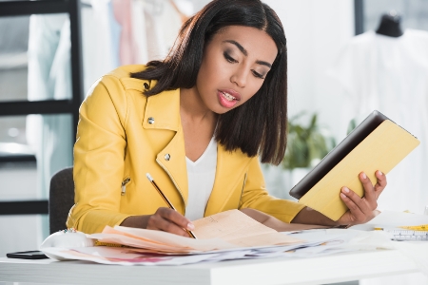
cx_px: 214
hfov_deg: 16.4
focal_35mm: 125
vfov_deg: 11.0
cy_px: 142
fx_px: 1486
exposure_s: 1/160
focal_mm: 125
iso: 100
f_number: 5.6
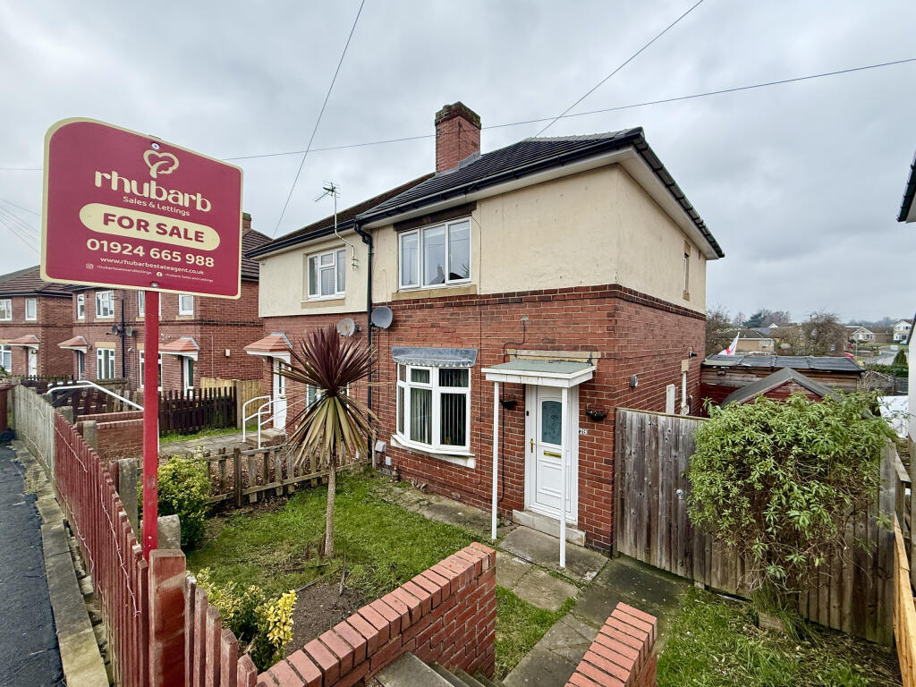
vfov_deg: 85.7
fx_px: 370
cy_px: 344
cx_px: 458
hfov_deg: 102.1
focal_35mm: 14
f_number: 2.2
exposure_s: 1/99
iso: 125
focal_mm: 2.22
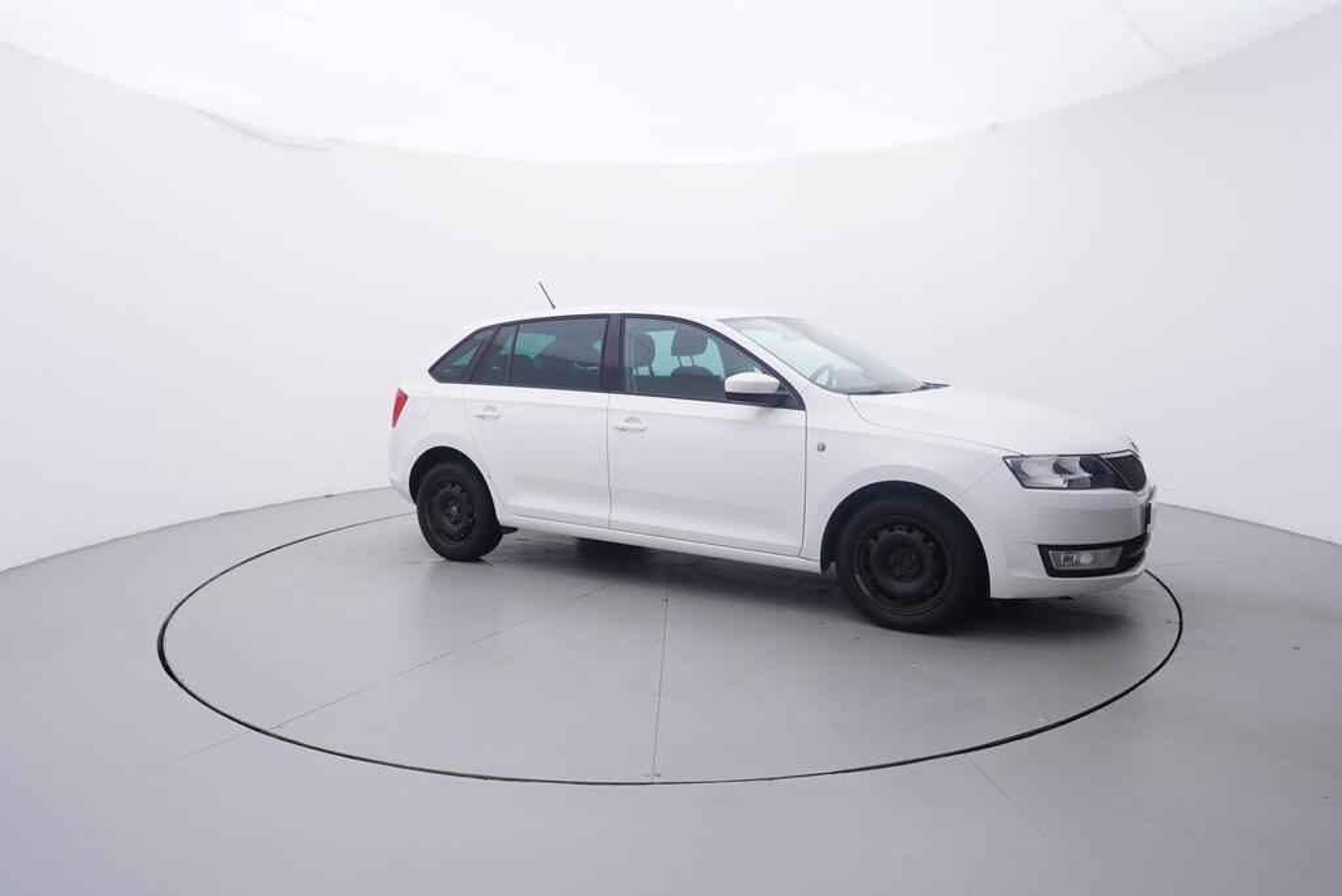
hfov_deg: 77.3
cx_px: 671
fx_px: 839
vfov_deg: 56.2
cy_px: 448
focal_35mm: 22
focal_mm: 15
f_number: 5
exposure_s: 1/80
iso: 200
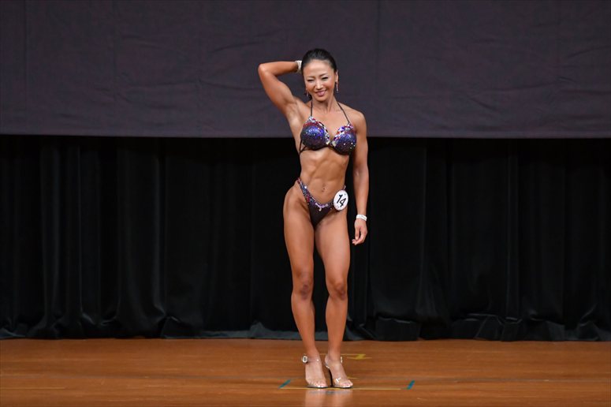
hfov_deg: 7.2
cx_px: 306
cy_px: 204
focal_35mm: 285
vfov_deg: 4.8
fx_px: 4835
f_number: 5.6
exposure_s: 1/400
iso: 4000
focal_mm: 190
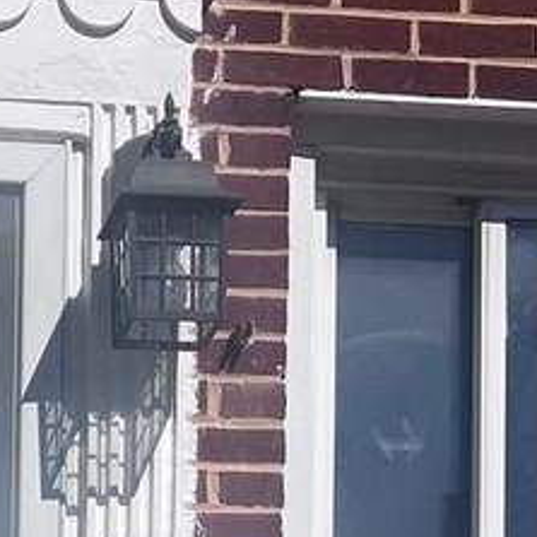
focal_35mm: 132
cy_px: 1028
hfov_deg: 12.9
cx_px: -77
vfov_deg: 12.0
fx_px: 2317
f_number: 1.5
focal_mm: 5.7
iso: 50
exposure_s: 1/12658
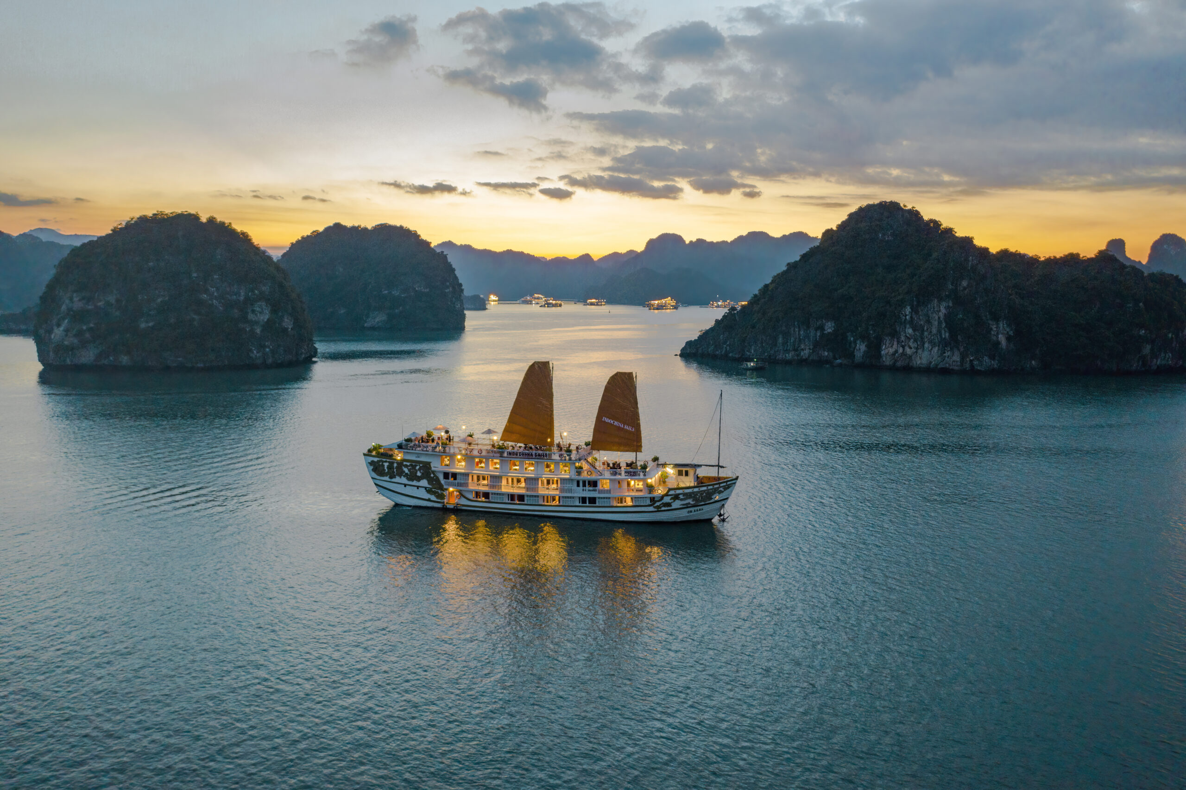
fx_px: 922
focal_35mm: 28
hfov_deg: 65.5
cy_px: 395
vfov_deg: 46.4
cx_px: 593
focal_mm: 10.26
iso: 800
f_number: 2.8
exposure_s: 1/6
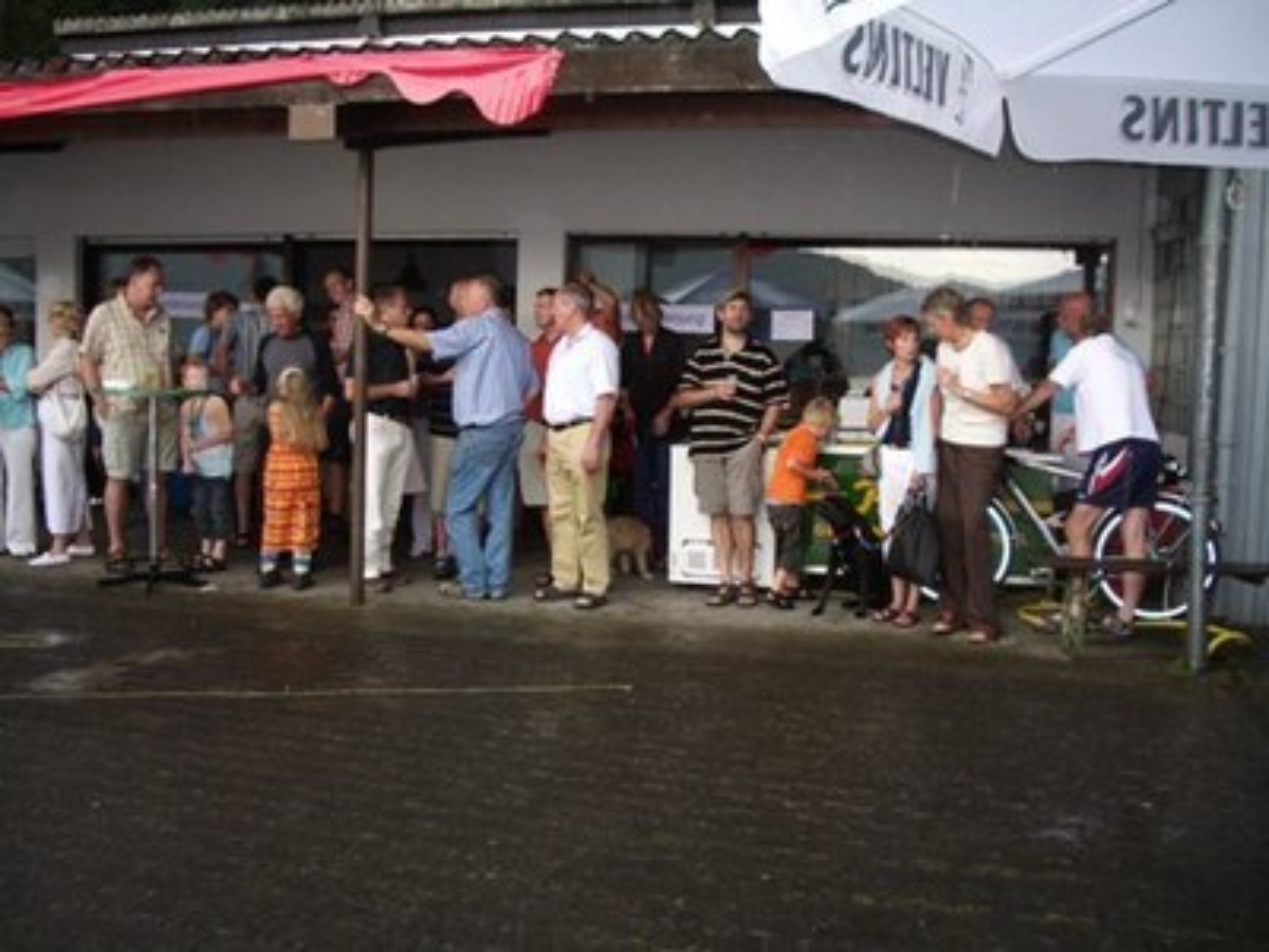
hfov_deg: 52.6
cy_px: 476
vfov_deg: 40.7
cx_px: 634
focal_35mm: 35
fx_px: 1283
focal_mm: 5.8
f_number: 2.6
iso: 100
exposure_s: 1/60
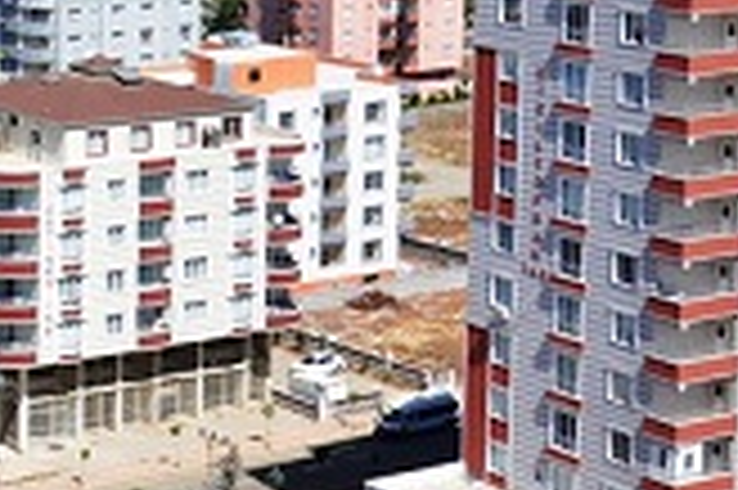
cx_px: -380
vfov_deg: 12.8
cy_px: -106
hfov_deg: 17.6
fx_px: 2130
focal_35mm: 104
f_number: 5
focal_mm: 18
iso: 100
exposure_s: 1/500
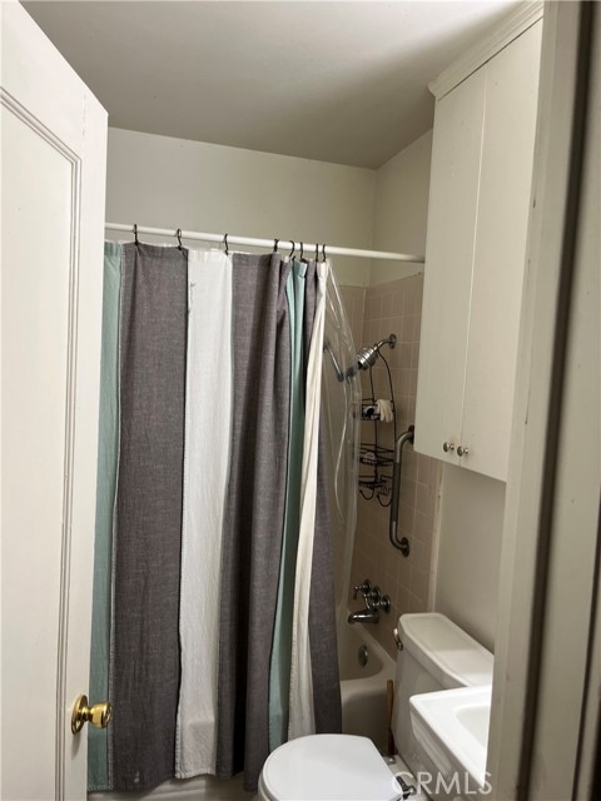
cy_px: 400
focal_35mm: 26
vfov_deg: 67.3
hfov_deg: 53.1
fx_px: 602
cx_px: 300
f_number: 1.6
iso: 64
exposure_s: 1/60
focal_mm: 5.1
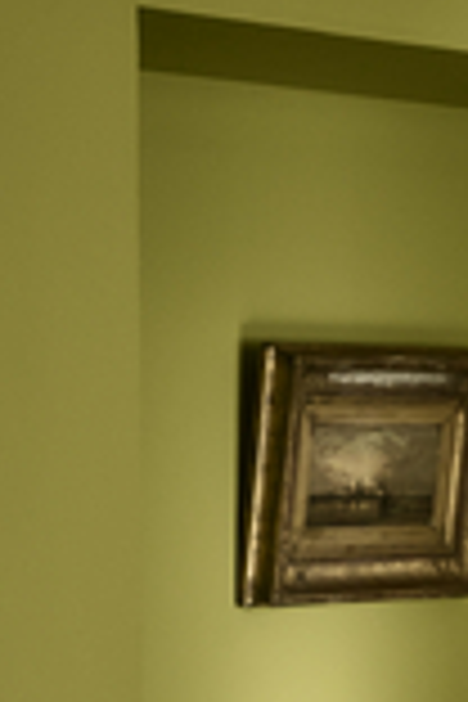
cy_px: 976
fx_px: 2886
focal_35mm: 148
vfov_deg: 13.3
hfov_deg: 9.3
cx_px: 243
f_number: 5.6
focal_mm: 48
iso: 400
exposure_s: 1/60
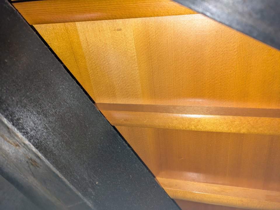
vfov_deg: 54.9
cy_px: 105
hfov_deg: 69.4
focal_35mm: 25
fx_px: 202
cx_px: 140
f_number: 1.89
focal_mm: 5.43
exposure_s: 1/60
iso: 302
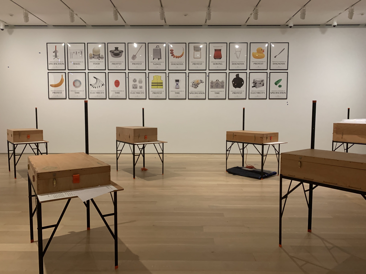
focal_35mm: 26
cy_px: 137
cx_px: 183
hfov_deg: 67.3
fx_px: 275
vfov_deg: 53.1
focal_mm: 4.25
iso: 400
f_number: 1.8
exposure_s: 1/51
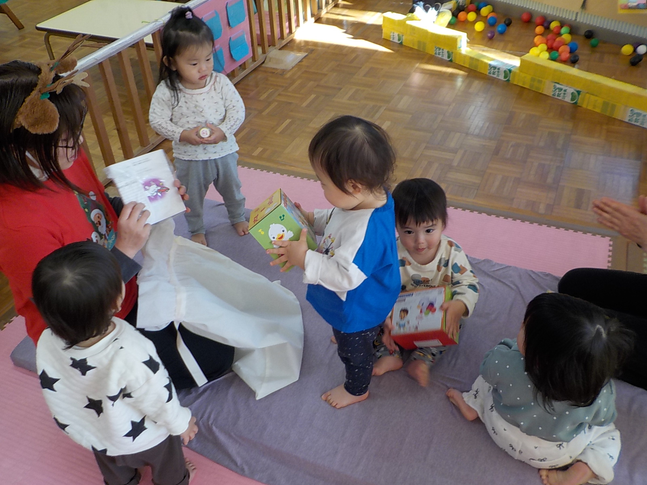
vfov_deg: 46.8
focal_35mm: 30
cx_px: 324
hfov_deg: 60.0
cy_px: 242
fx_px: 561
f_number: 3.3
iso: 125
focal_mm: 4.1
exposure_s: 1/50
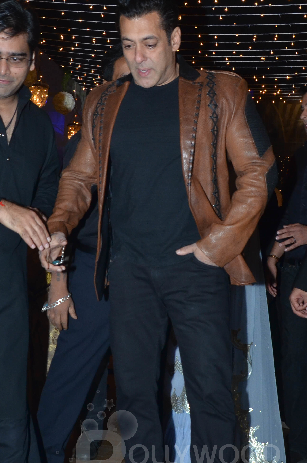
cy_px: 293
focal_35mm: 57
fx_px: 731
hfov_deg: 23.7
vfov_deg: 35.0
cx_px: 182
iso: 800
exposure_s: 1/200
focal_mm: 21
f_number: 5.6
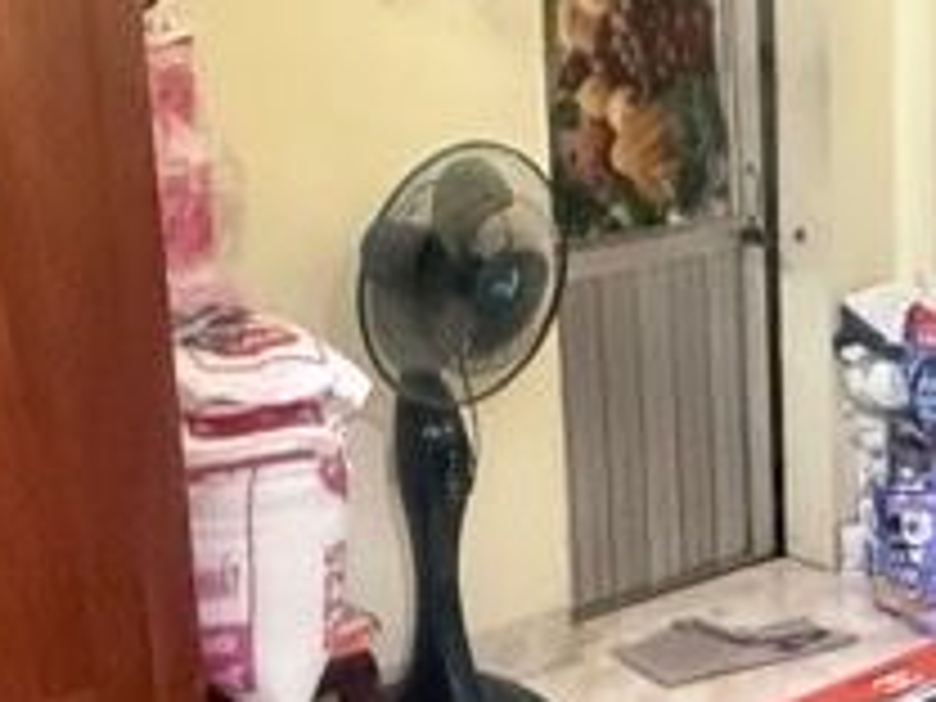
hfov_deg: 27.7
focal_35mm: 69
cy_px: 324
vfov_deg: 21.3
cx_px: 729
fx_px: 1866
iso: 1000
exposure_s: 1/50
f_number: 2.2
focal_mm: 2.22
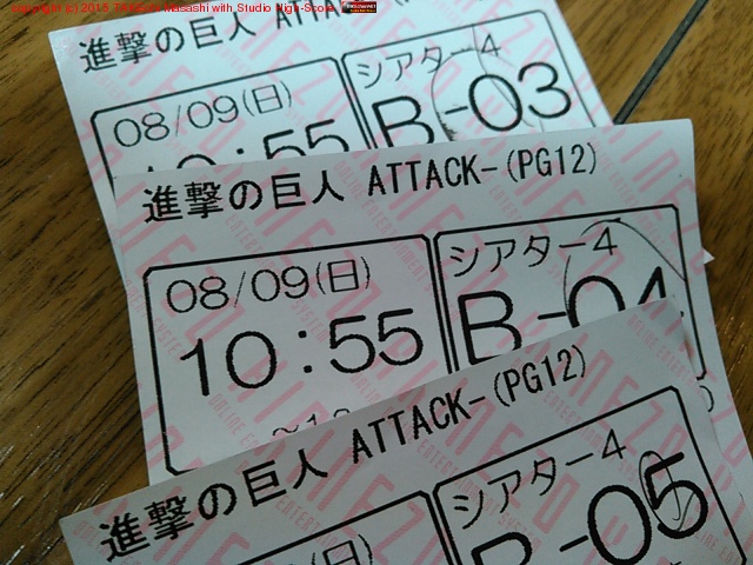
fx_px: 653
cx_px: 376
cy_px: 282
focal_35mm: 30
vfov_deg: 46.8
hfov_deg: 60.0
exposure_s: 1/16.7
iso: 320
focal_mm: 4
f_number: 2.4
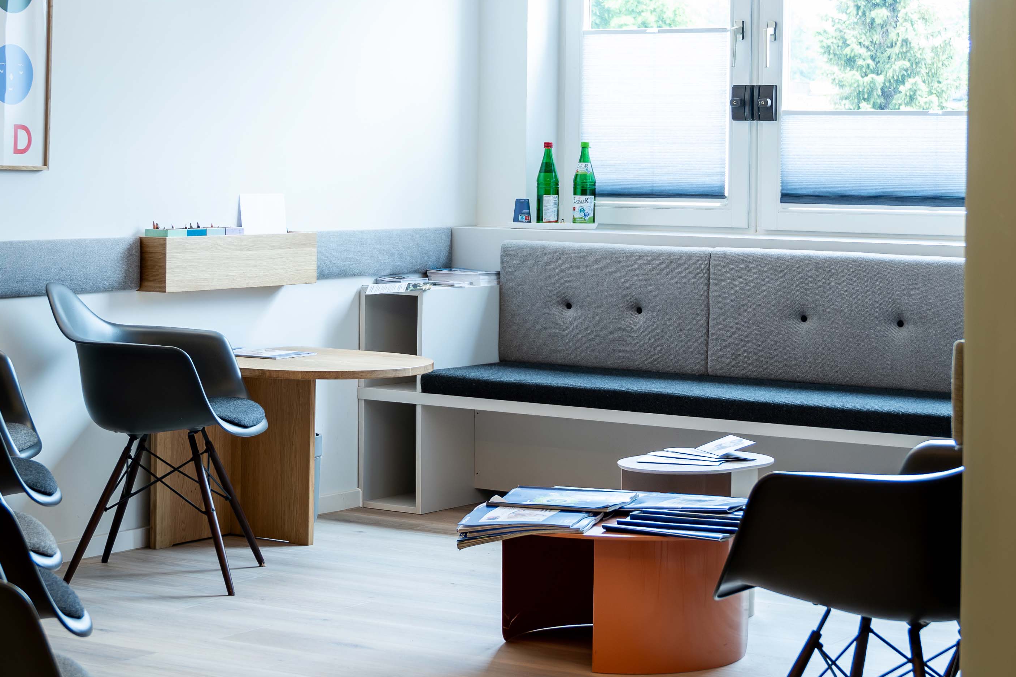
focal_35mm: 88
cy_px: 193
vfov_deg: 15.5
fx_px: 2483
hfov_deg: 23.1
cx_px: 500
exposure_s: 1/13
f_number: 4
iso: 160
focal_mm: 30
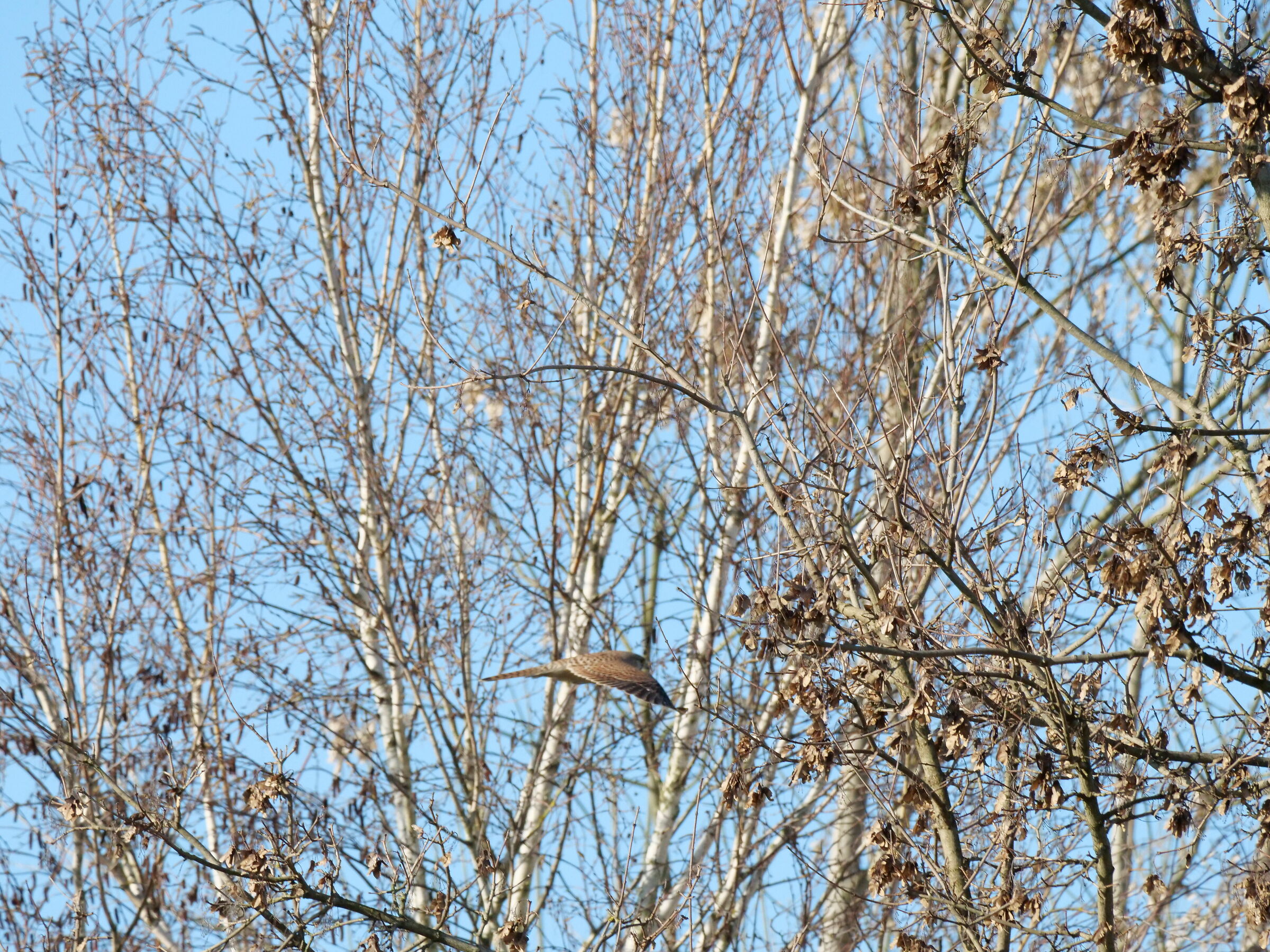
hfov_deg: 2.5
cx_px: 635
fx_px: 29351
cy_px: 476
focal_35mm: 800
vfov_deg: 1.9
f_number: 9
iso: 1600
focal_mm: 400
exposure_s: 1/1600
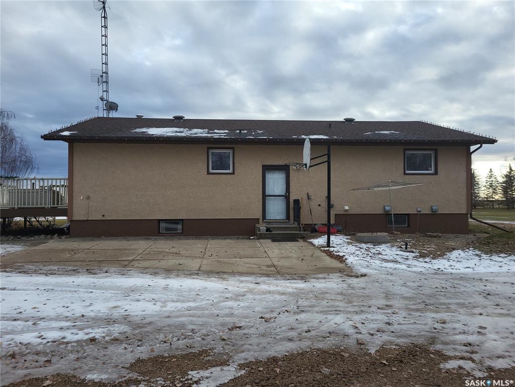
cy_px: 194
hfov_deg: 67.3
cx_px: 258
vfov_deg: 53.1
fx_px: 387
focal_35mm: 26
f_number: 1.8
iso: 40
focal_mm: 5.4
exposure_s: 1/981
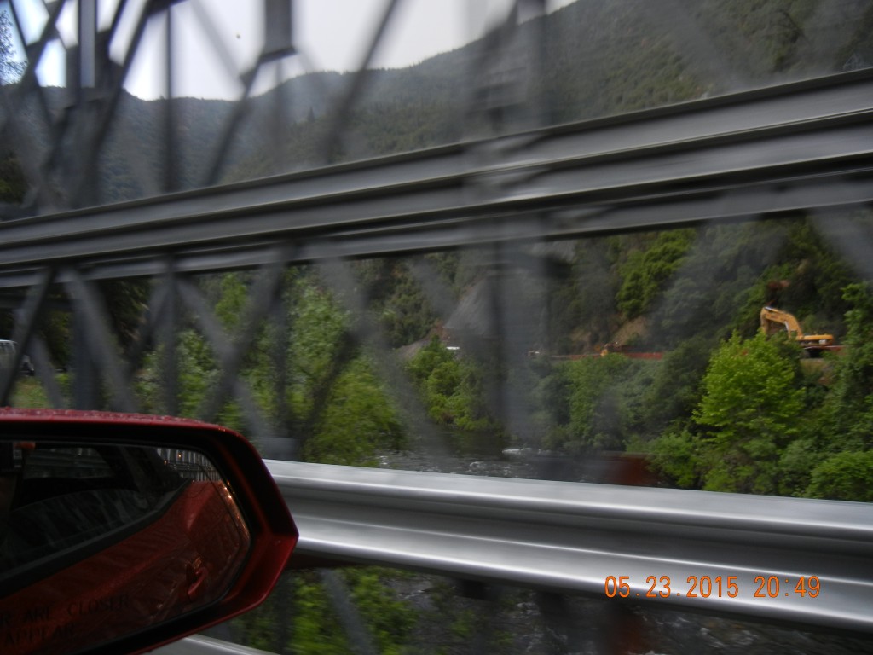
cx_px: 436
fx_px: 757
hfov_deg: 60.0
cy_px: 328
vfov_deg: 46.8
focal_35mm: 30
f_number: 3.5
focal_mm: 5.4
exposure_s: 1/60
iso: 160
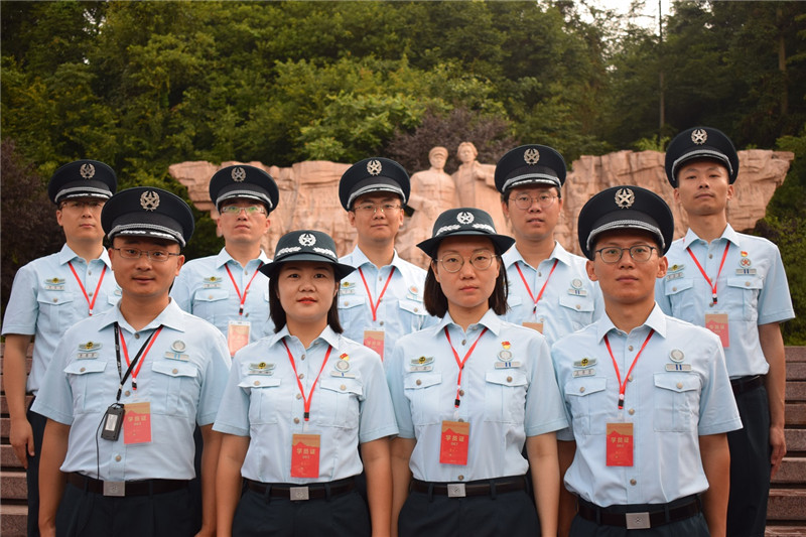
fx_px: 1007
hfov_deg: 43.6
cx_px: 403
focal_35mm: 45
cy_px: 268
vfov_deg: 29.9
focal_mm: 30
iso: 400
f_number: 4.2
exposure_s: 1/40
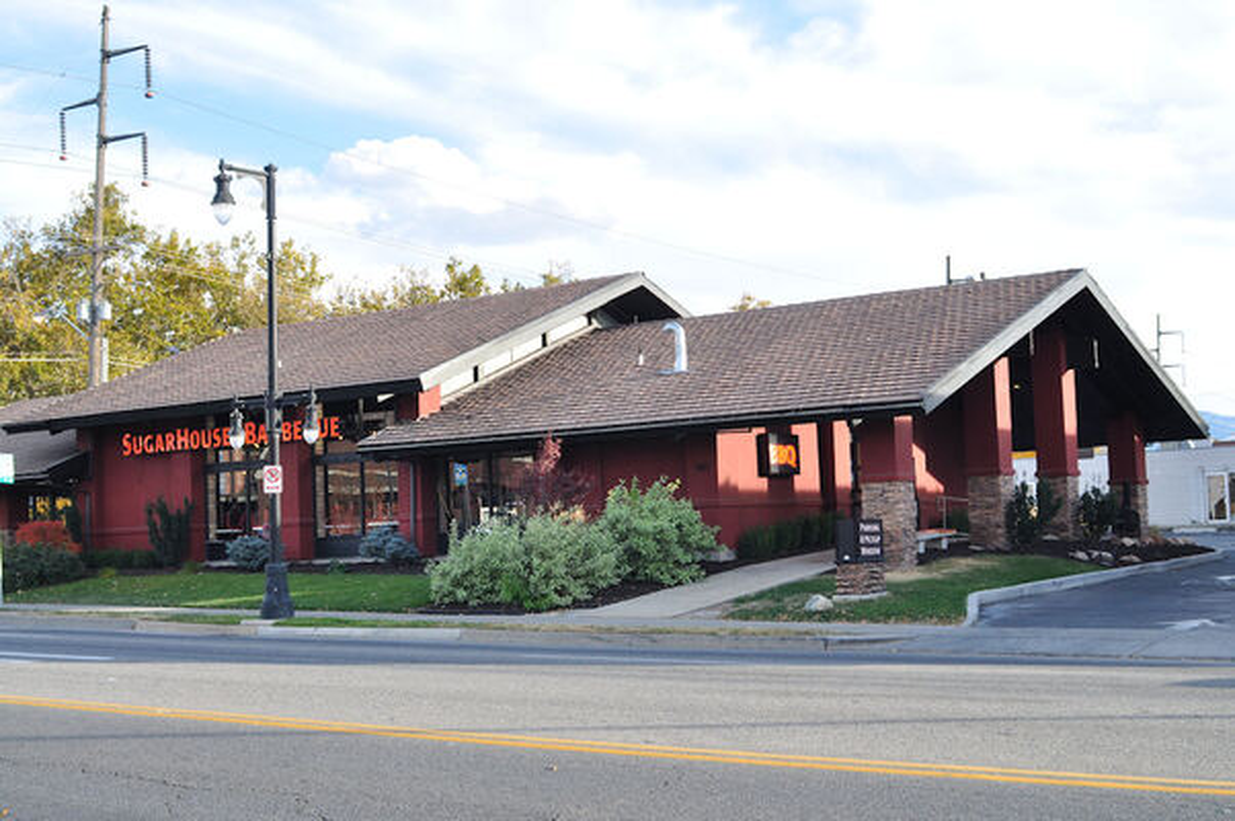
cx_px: 618
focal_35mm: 51
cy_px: 410
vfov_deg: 26.4
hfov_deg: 38.9
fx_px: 1748
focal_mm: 34
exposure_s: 1/160
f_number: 9
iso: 400
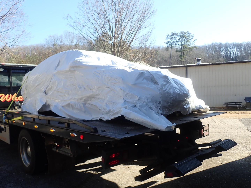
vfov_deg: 46.8
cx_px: 126
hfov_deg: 60.0
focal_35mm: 30
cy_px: 94
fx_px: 218
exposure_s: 1/320
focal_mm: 5.5
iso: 100
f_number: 3.2
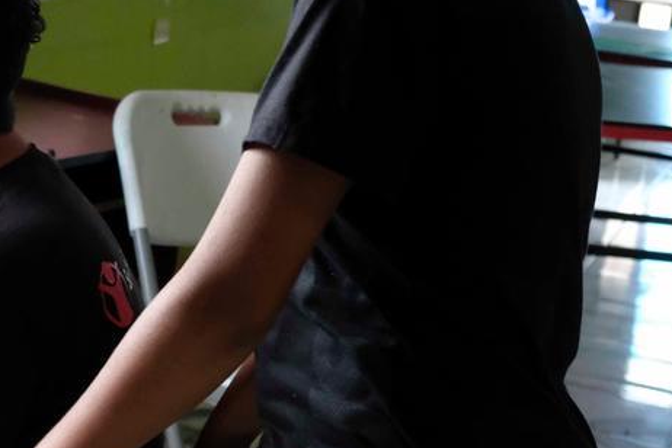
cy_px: 89
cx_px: -132
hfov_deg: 20.9
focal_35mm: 91
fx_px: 1699
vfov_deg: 14.9
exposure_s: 1/250
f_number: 4
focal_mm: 23.3
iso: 4000
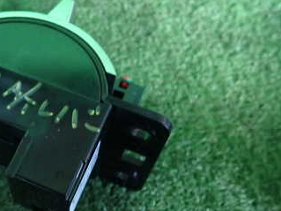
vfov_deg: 30.9
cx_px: 48
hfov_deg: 38.6
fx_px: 381
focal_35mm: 47
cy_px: 109
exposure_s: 1/30
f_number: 2
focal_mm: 4.5
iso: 640
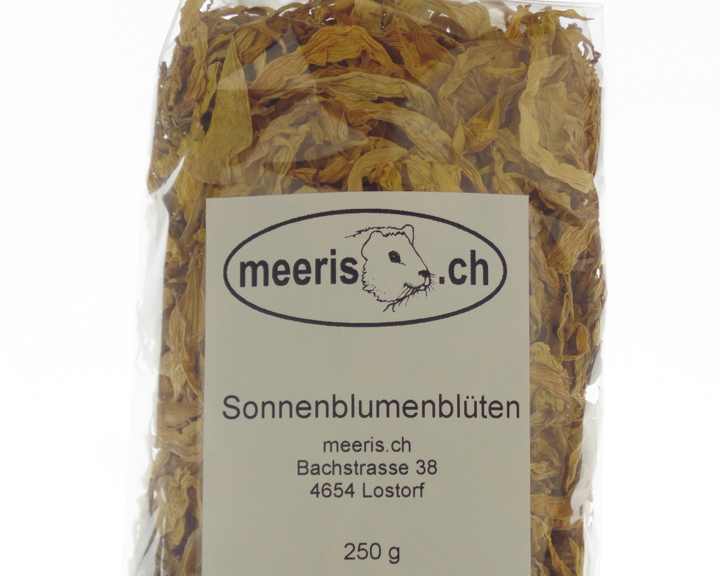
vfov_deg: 22.3
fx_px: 1449
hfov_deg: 27.9
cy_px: 416
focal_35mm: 68
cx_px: 360
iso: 80
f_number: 3.4
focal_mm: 9.2
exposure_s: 1/250
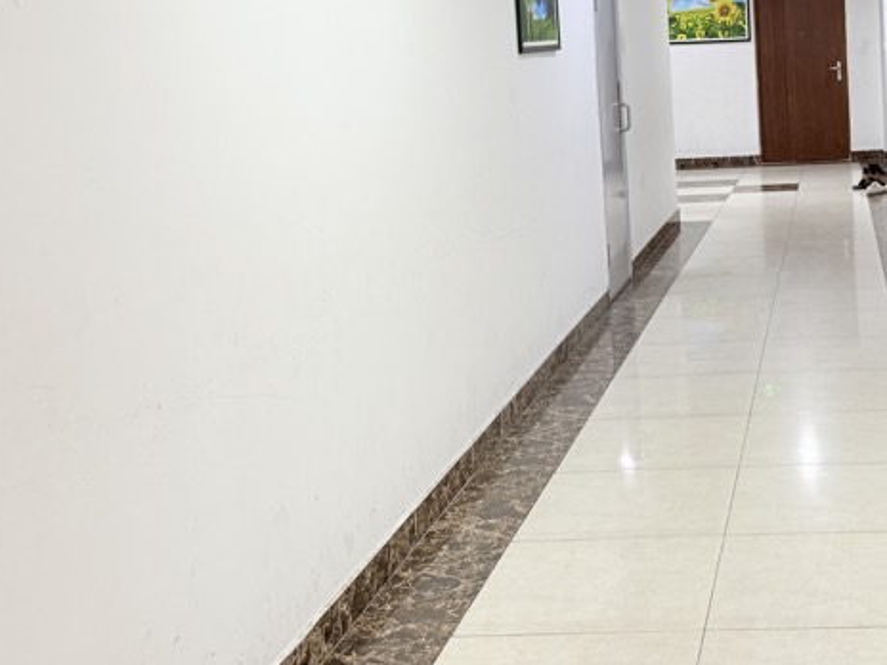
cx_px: 736
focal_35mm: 53
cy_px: 118
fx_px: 1358
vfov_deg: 26.9
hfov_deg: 34.8
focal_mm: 6.76
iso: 200
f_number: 1.78
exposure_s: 1/50
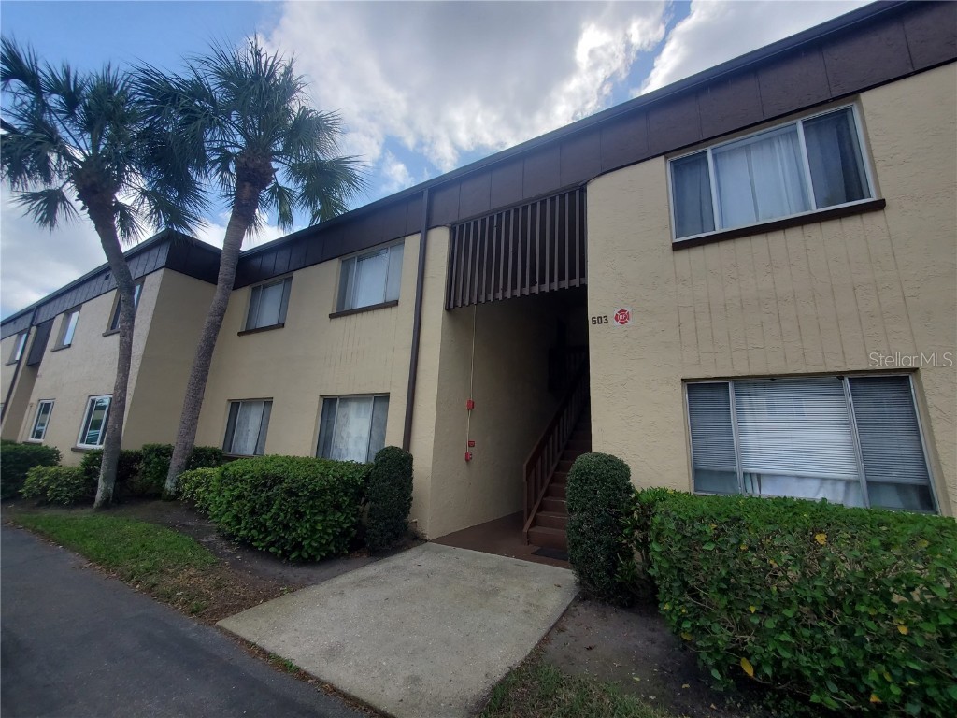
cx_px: 478
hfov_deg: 106.2
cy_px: 359
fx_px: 359
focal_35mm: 13
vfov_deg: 89.9
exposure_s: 1/1154
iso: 50
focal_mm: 1.8
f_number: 2.2
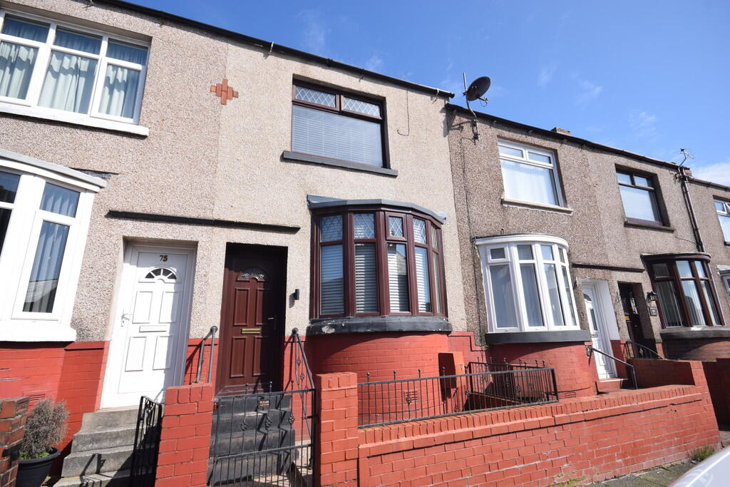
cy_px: 244
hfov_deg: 92.4
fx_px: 350
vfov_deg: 69.7
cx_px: 365
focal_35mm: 17
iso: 200
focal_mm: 11.5
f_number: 10
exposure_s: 1/400
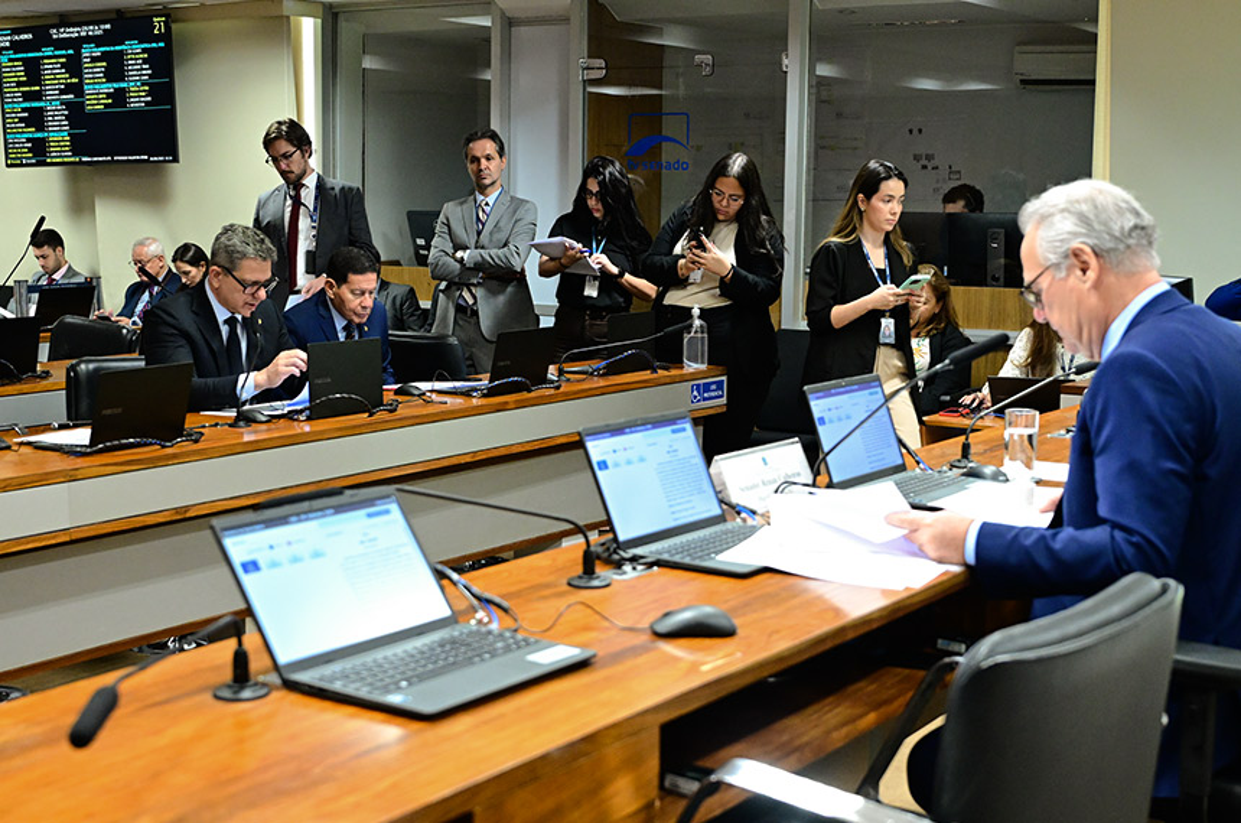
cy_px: 412
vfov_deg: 26.4
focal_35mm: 51
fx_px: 1755
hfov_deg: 38.9
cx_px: 620
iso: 4000
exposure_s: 1/160
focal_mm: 34
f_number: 3.5
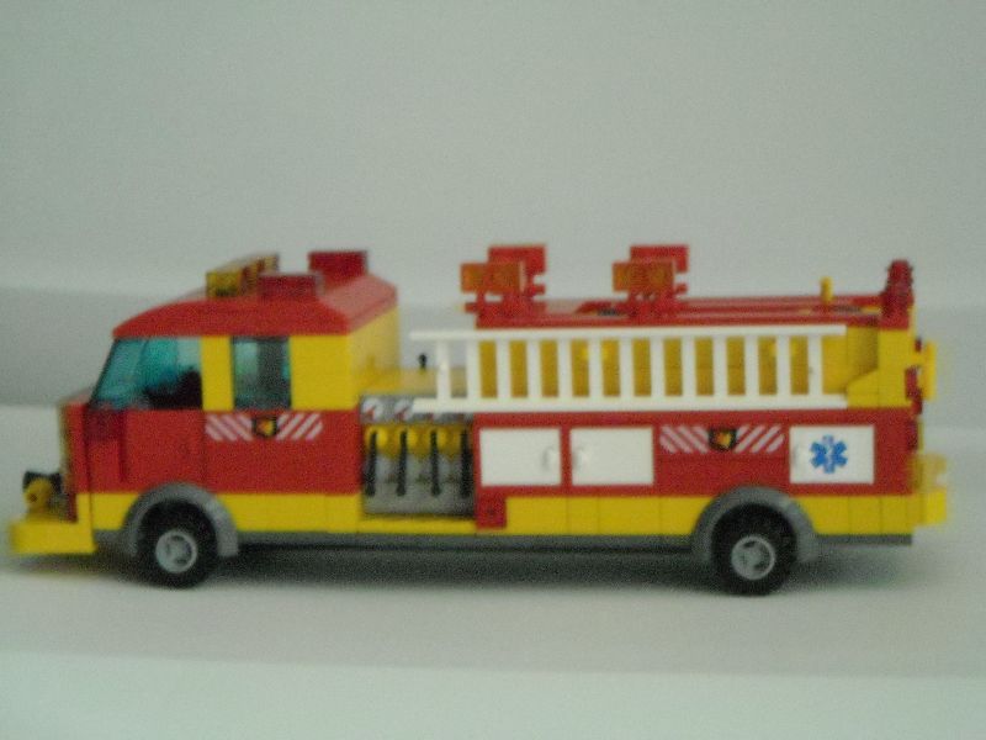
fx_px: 2991
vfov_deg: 14.1
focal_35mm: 105
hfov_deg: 18.7
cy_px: 370
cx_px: 493
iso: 800
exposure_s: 1/7
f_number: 4.7
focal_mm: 17.1
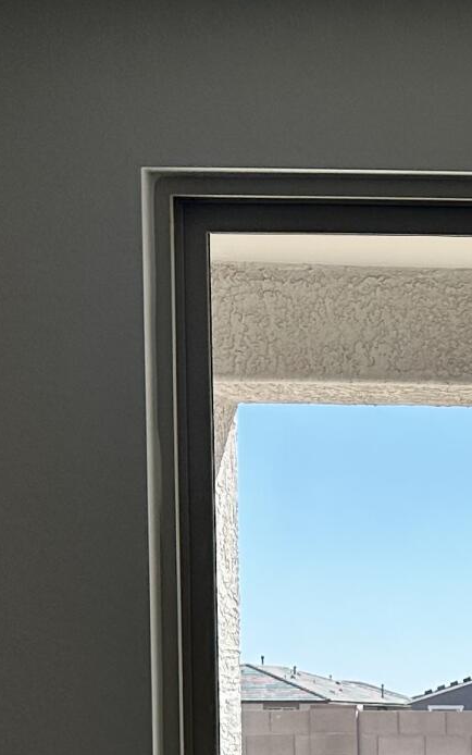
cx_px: 1086
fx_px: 2263
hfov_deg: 10.5
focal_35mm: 110
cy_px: 815
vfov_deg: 18.3
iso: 80
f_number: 1.78
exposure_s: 1/2110
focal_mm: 6.86
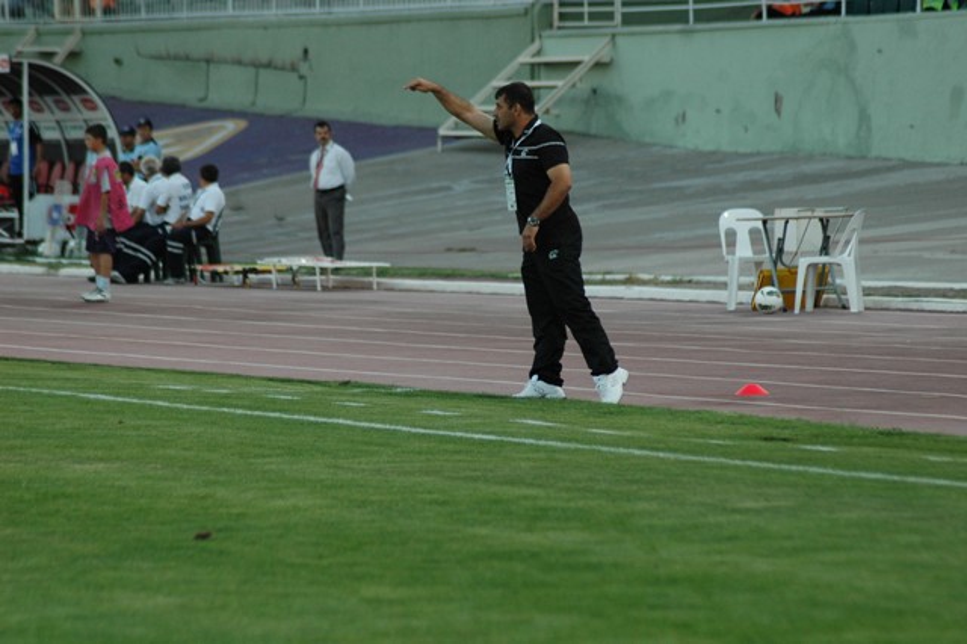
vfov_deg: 5.9
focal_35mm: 232
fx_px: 6242
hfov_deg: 8.9
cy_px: 322
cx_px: 484
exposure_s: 1/320
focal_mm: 155
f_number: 5
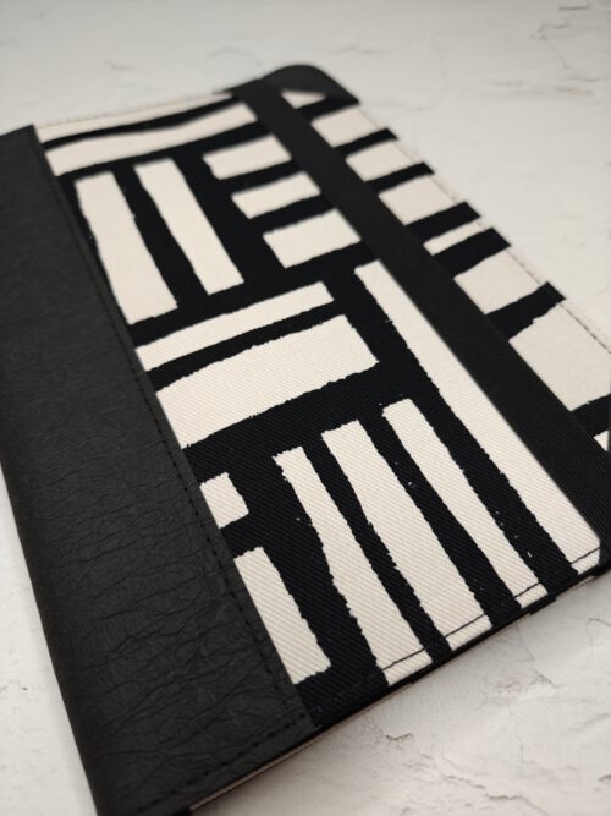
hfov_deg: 58.9
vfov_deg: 73.9
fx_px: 541
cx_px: 306
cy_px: 408
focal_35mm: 23
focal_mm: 6.06
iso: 200
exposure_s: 1/100
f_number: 1.6
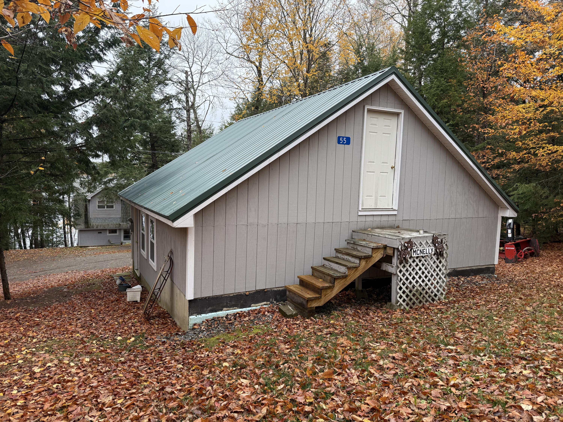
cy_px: 211
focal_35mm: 24
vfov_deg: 56.8
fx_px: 390
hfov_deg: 71.6
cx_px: 282
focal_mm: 6.76
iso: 100
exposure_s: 1/484
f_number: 1.78
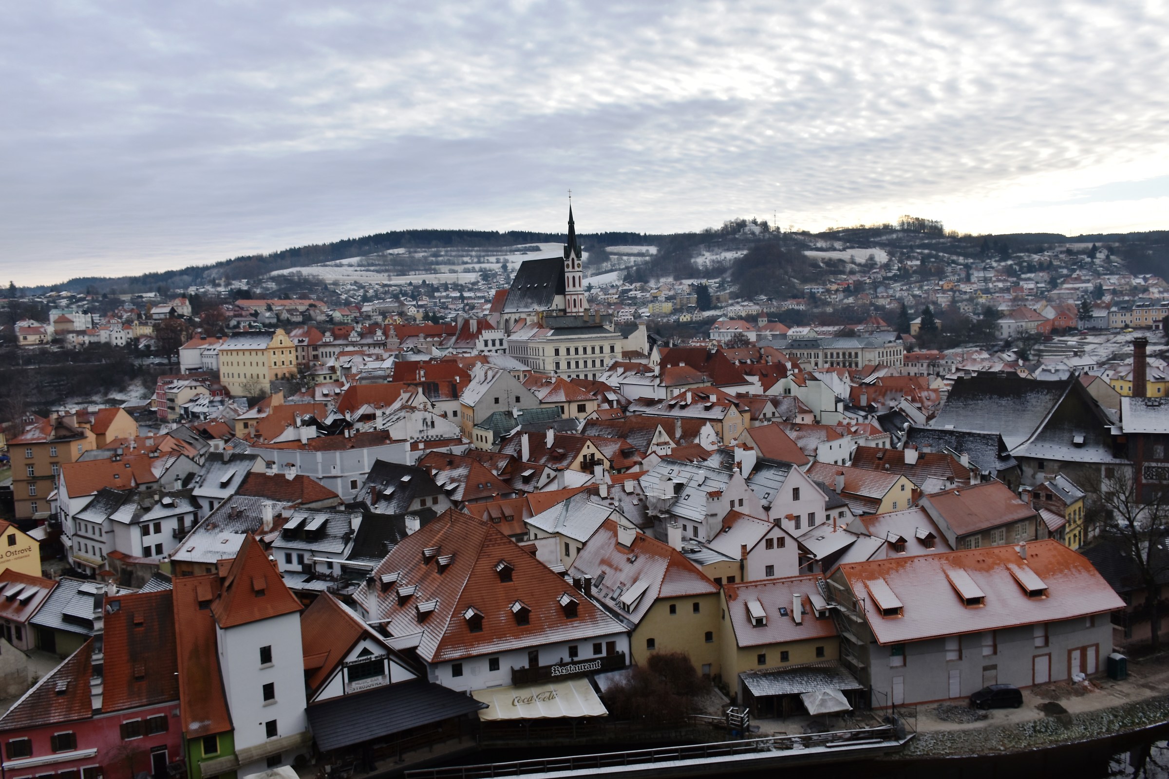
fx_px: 877
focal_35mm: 27
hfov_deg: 67.4
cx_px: 584
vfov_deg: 47.9
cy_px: 390
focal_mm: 18
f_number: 8
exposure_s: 1/160
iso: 100
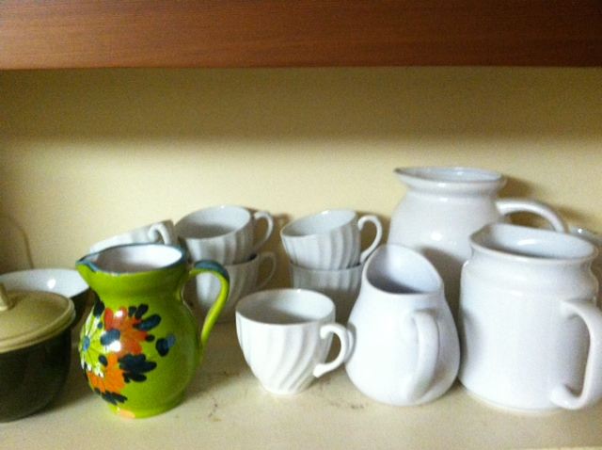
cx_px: 301
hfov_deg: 52.7
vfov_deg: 40.6
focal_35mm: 35
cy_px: 225
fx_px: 608
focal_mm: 3.85
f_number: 2.8
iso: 500
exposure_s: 1/15
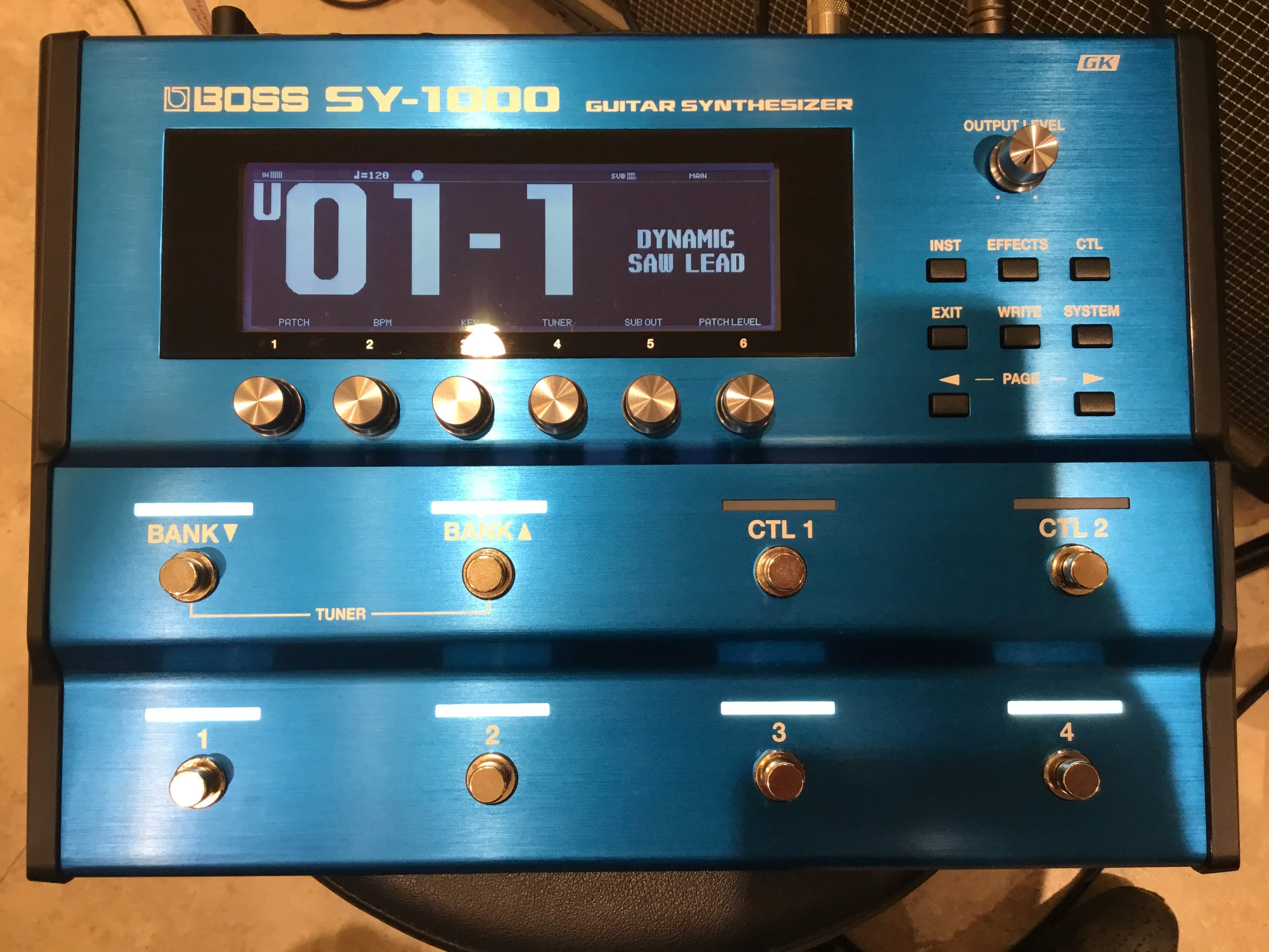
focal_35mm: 31
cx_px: 634
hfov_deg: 58.4
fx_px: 1136
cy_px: 476
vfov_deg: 45.4
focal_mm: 3.3
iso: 32
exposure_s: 1/30
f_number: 2.4
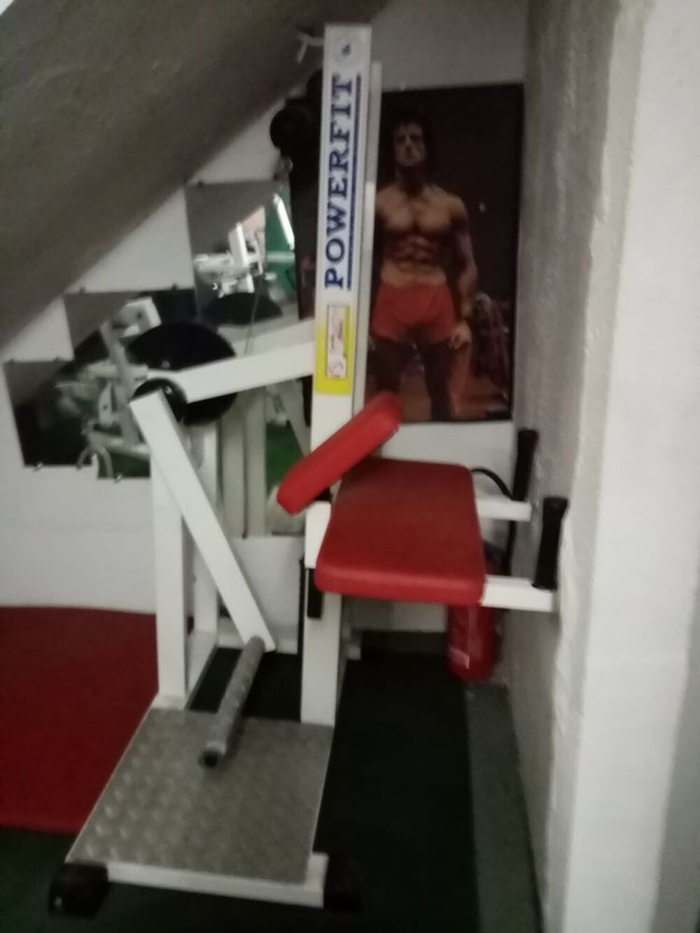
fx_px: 701
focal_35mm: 26
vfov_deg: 67.3
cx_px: 350
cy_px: 466
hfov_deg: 53.1
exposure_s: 1/20
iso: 1400
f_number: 1.8
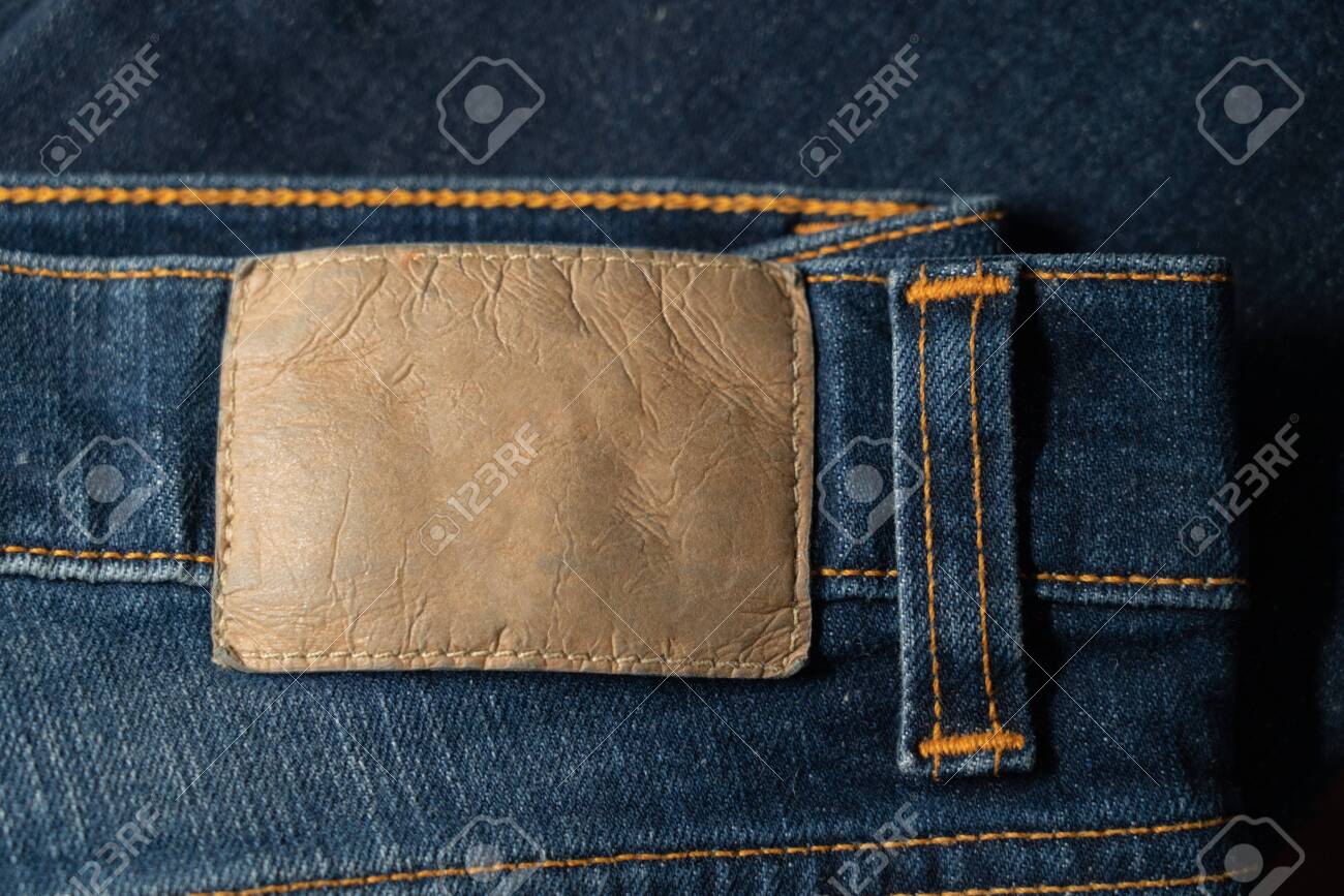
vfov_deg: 13.0
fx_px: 3920
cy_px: 448
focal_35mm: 105
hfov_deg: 19.5
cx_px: 672
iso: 1250
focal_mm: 105
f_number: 5.6
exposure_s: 1/60
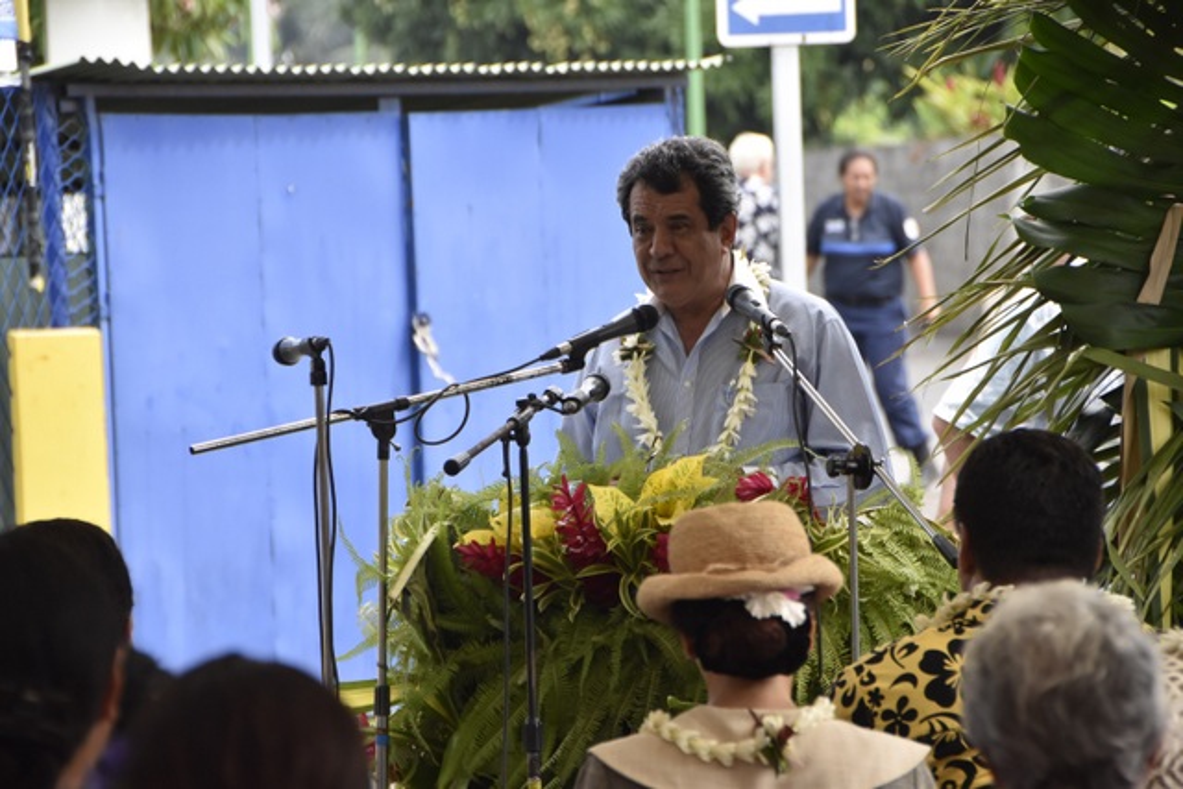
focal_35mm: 225
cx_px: 592
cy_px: 394
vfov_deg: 6.1
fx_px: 7395
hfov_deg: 9.1
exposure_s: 1/800
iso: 800
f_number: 5.6
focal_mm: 150
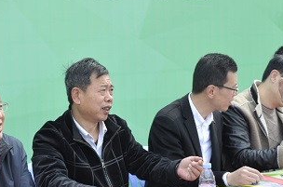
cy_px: 92
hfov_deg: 26.7
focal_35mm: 76
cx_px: 136
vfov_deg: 17.8
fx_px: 596
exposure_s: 1/500
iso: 250
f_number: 5.6
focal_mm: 22
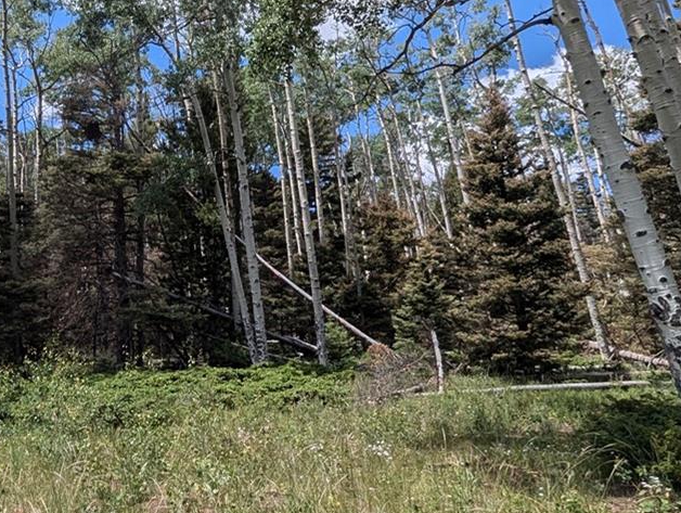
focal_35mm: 33
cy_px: 217
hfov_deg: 52.5
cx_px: 158
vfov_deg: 42.9
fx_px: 650
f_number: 2.2
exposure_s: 1/1996
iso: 46
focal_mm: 1.95
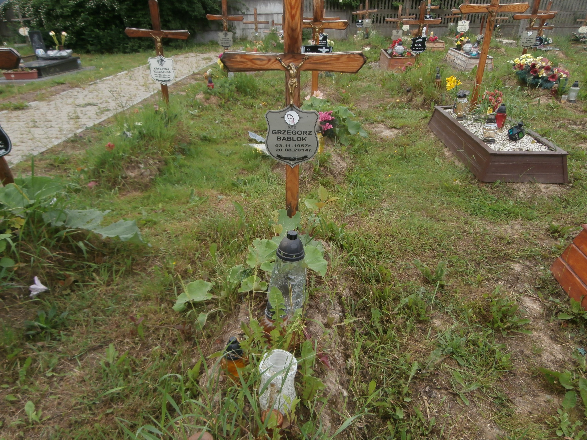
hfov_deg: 71.6
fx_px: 407
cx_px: 294
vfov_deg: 56.8
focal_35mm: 24
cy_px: 220
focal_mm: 4.2
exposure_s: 1/500
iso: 100
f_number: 3
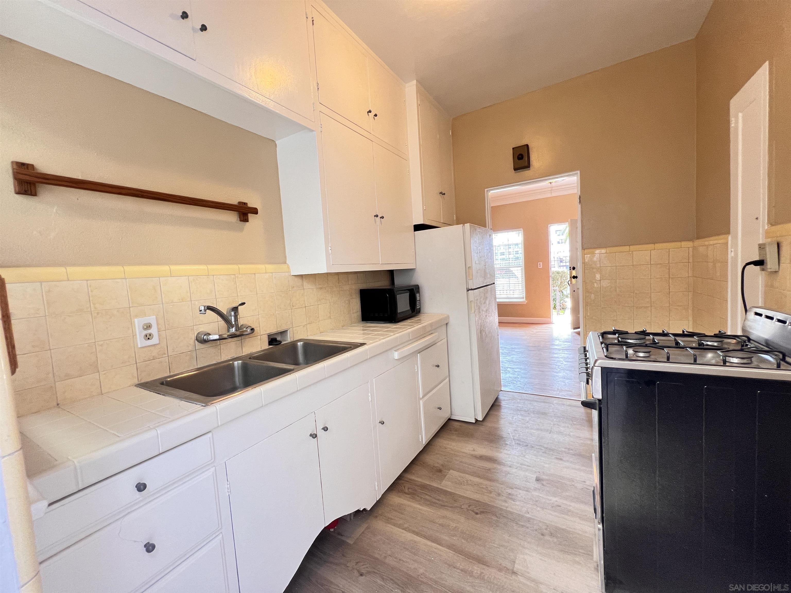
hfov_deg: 106.2
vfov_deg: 89.9
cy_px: 296
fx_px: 297
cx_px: 396
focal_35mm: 13
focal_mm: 1.57
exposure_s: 1/60
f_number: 1.8
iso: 160
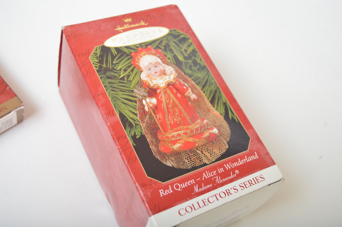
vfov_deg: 28.0
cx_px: 171
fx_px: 456
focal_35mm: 48
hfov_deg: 41.1
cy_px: 114
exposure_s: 1/200
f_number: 4.5
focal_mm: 32
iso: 200
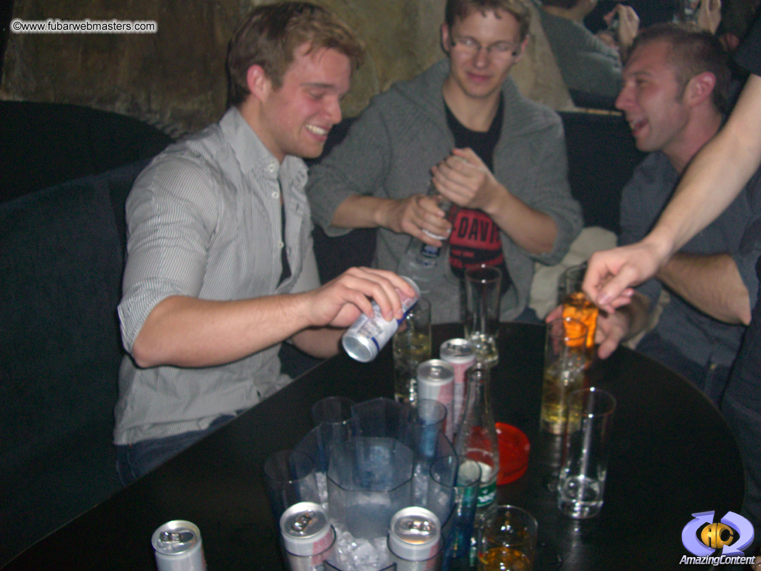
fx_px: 835
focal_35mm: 38
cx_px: 380
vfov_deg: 37.7
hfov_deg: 49.0
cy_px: 286
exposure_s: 1/60
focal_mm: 7.9
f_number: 2.8
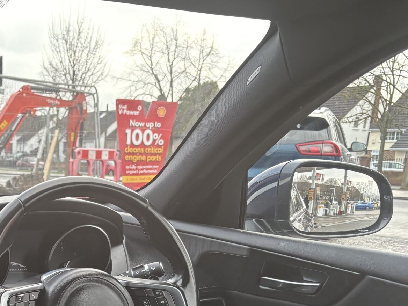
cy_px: 322
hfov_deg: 31.0
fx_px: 672
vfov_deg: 24.2
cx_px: -10
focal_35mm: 57
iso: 125
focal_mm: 5.96
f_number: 1.6
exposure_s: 1/97
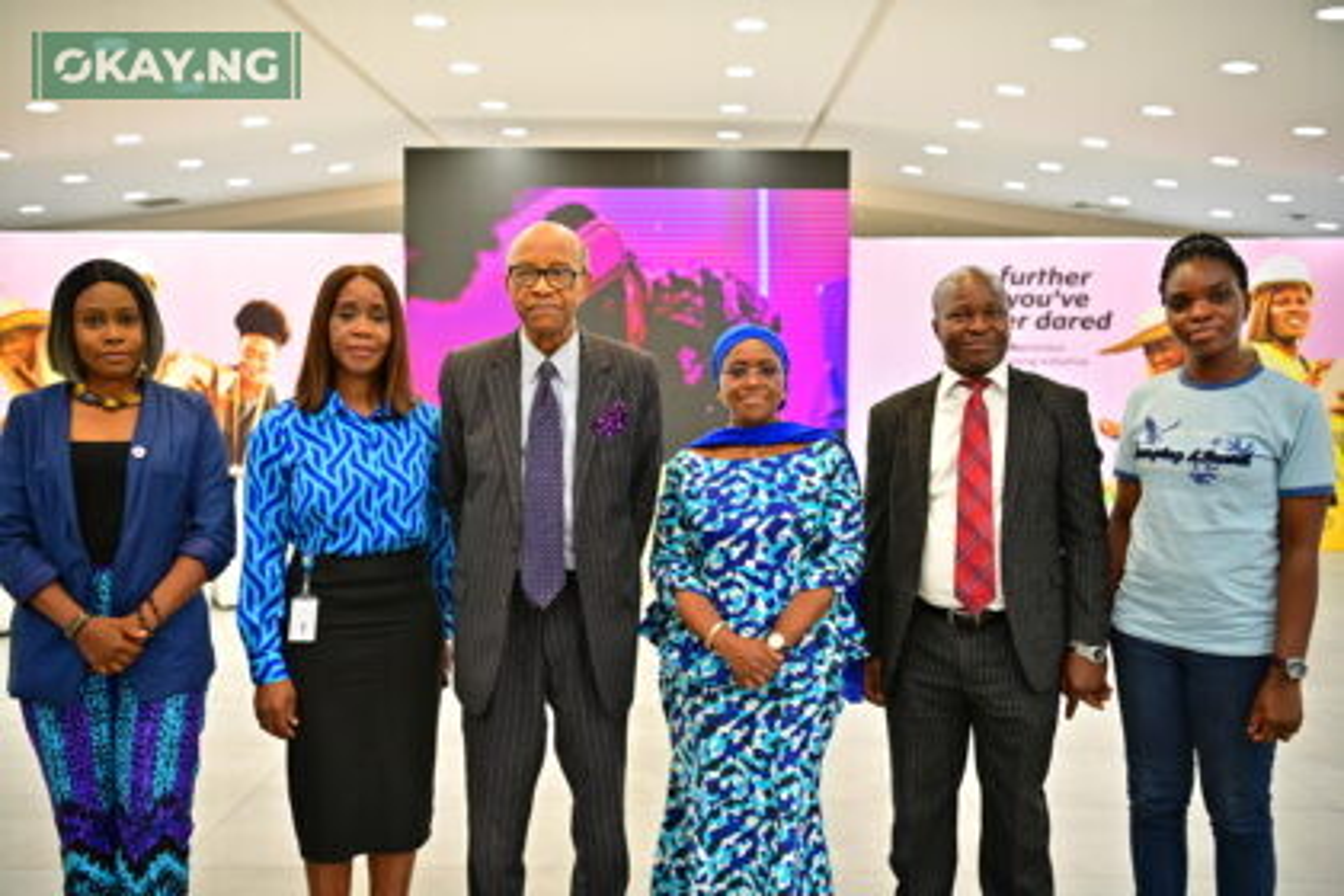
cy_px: 448
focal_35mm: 35
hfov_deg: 54.4
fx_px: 1307
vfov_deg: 37.9
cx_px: 672
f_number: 2.8
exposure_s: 1/320
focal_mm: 35
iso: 1600
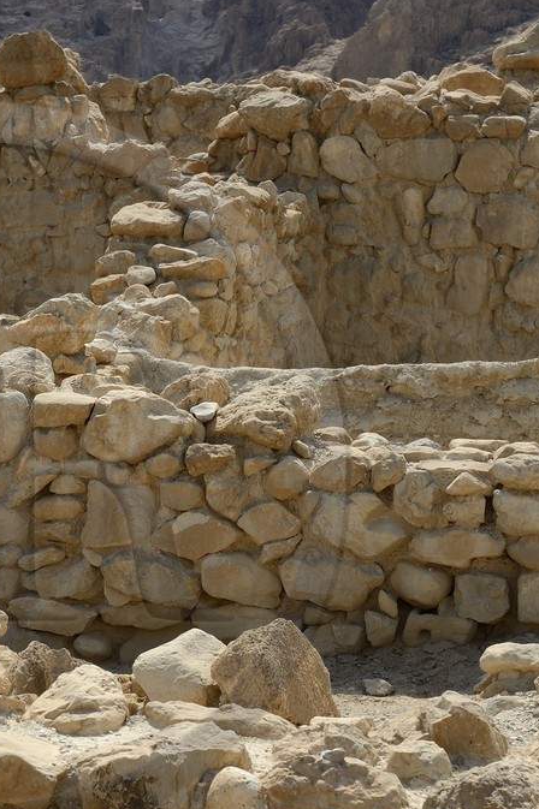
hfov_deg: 12.6
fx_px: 2405
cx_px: -26
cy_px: 475
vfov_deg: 19.1
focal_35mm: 107
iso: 100
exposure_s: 1/200
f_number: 9
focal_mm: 45
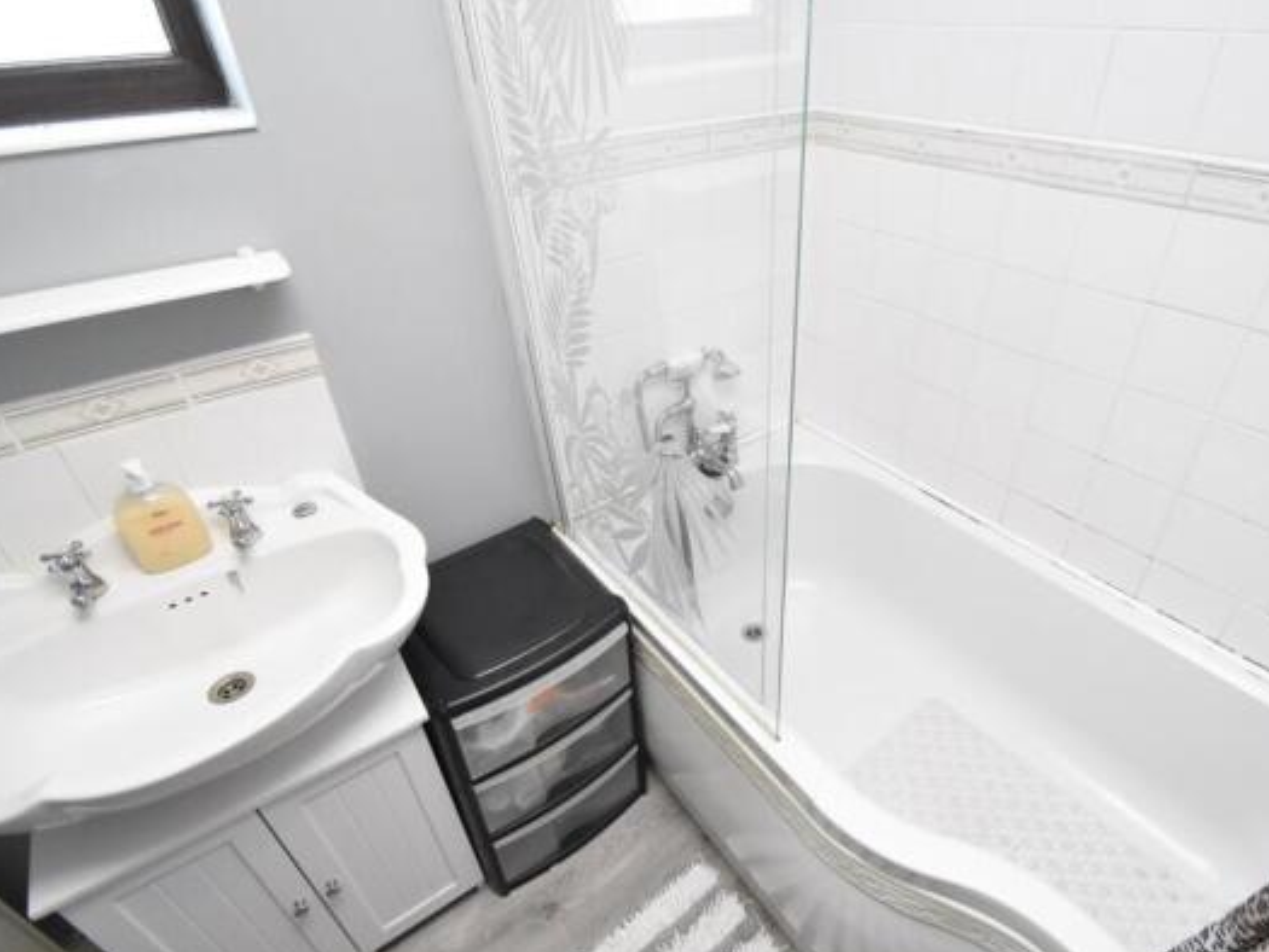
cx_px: 738
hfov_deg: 87.0
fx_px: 660
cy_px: 468
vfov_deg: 71.6
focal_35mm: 18
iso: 2200
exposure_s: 1/125
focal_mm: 10
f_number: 3.5
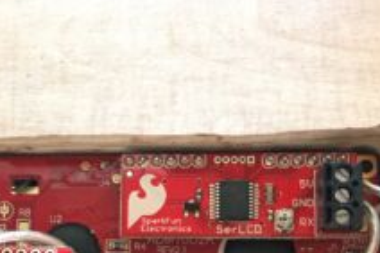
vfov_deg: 23.0
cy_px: 240
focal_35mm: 57
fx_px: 601
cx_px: 172
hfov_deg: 35.1
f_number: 2.2
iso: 160
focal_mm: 4.15
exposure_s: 1/30
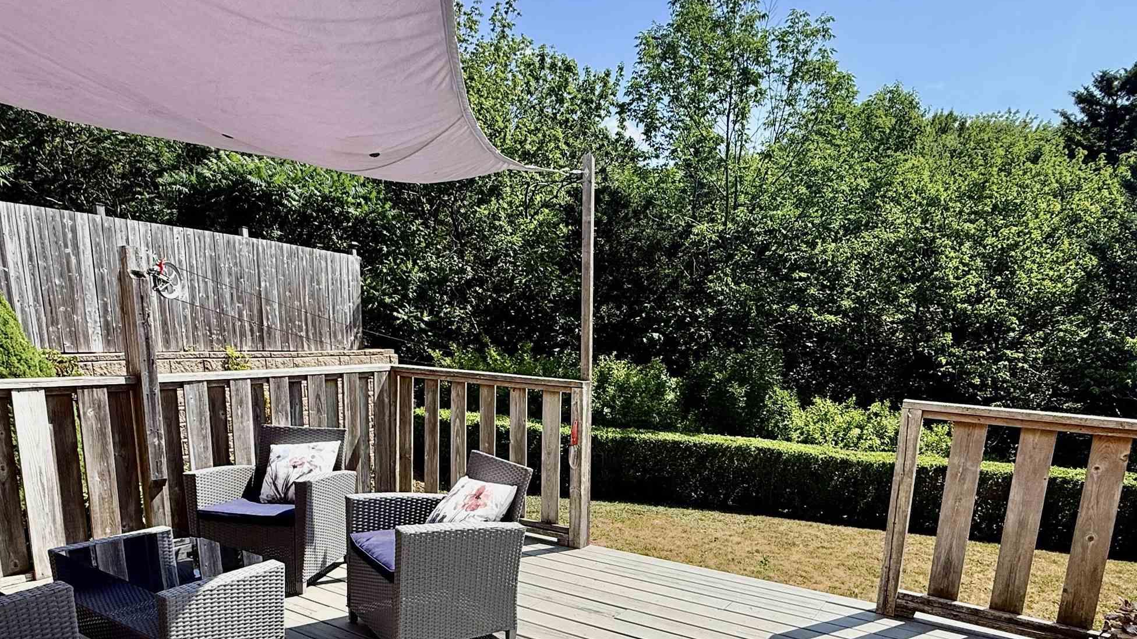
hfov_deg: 76.3
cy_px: 491
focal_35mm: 24
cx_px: 587
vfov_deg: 45.8
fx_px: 724
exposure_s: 1/1613
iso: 50
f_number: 2.2
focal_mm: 2.22
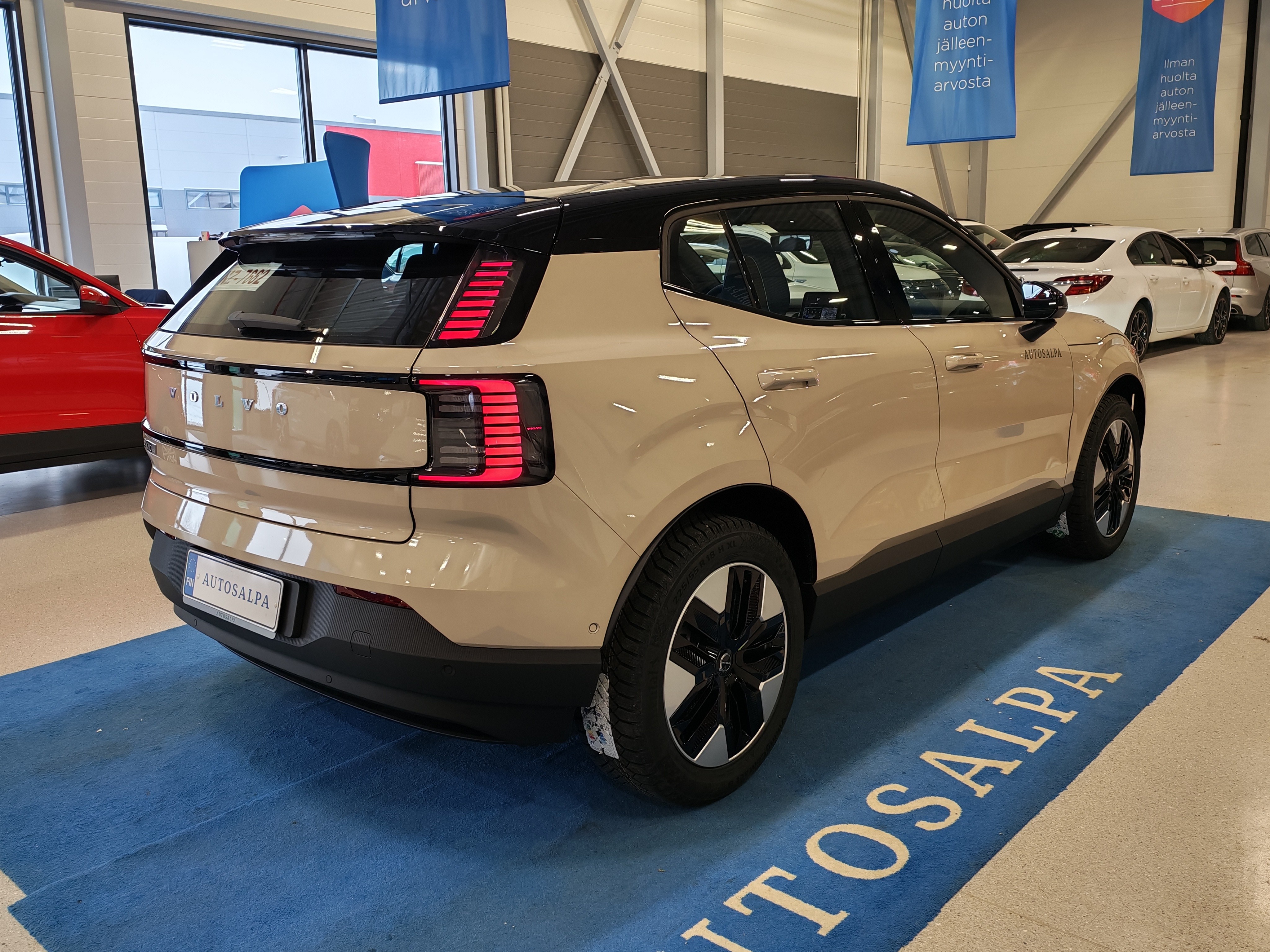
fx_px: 1101
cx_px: 635
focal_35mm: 30
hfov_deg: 60.0
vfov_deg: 46.8
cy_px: 476
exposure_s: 1/100
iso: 85
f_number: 1.9
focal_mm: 6.12
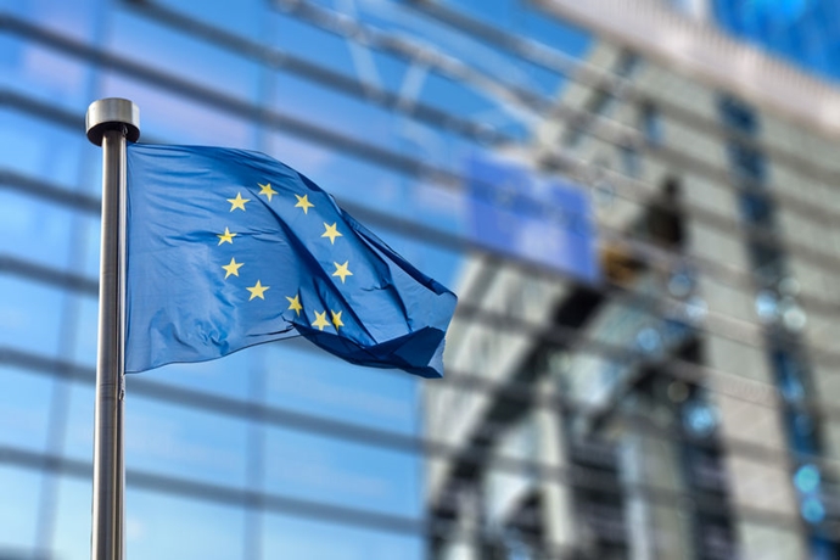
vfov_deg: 27.0
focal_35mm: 50
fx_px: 1167
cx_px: 420
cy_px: 280
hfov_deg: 39.6
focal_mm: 50
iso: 100
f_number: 5.6
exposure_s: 1/160
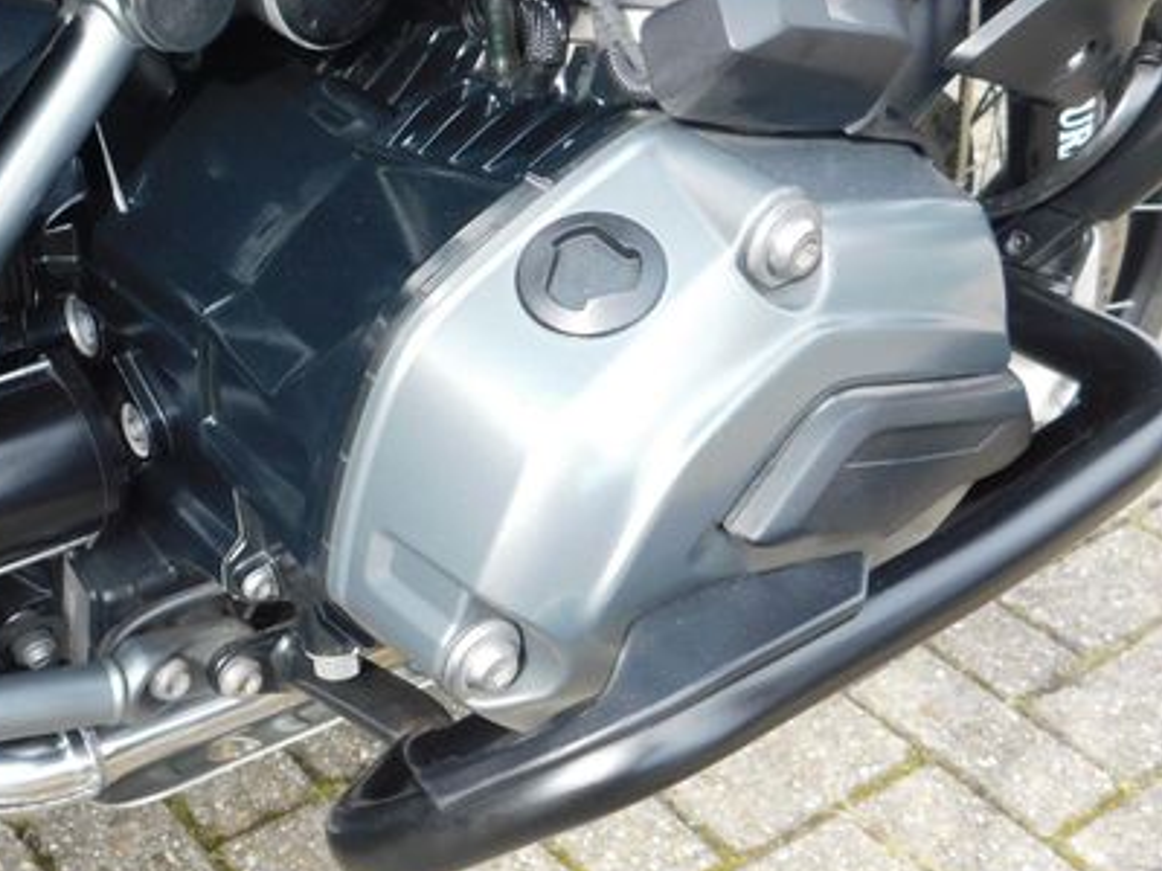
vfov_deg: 30.2
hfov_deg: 38.6
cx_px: 282
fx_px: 1611
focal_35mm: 48
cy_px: 531
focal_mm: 5.3
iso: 125
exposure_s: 1/125
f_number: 3.2
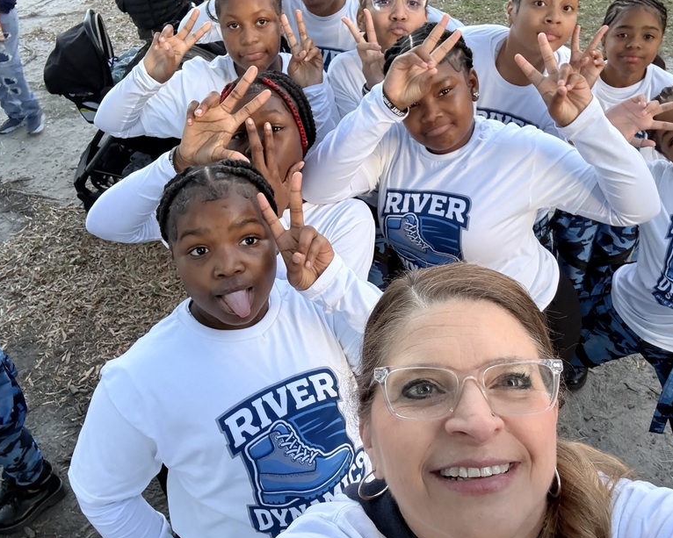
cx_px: 341
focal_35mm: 30
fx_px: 598
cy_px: 267
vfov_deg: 48.5
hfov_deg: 58.8
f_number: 1.9
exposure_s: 1/60
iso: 160
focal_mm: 2.69
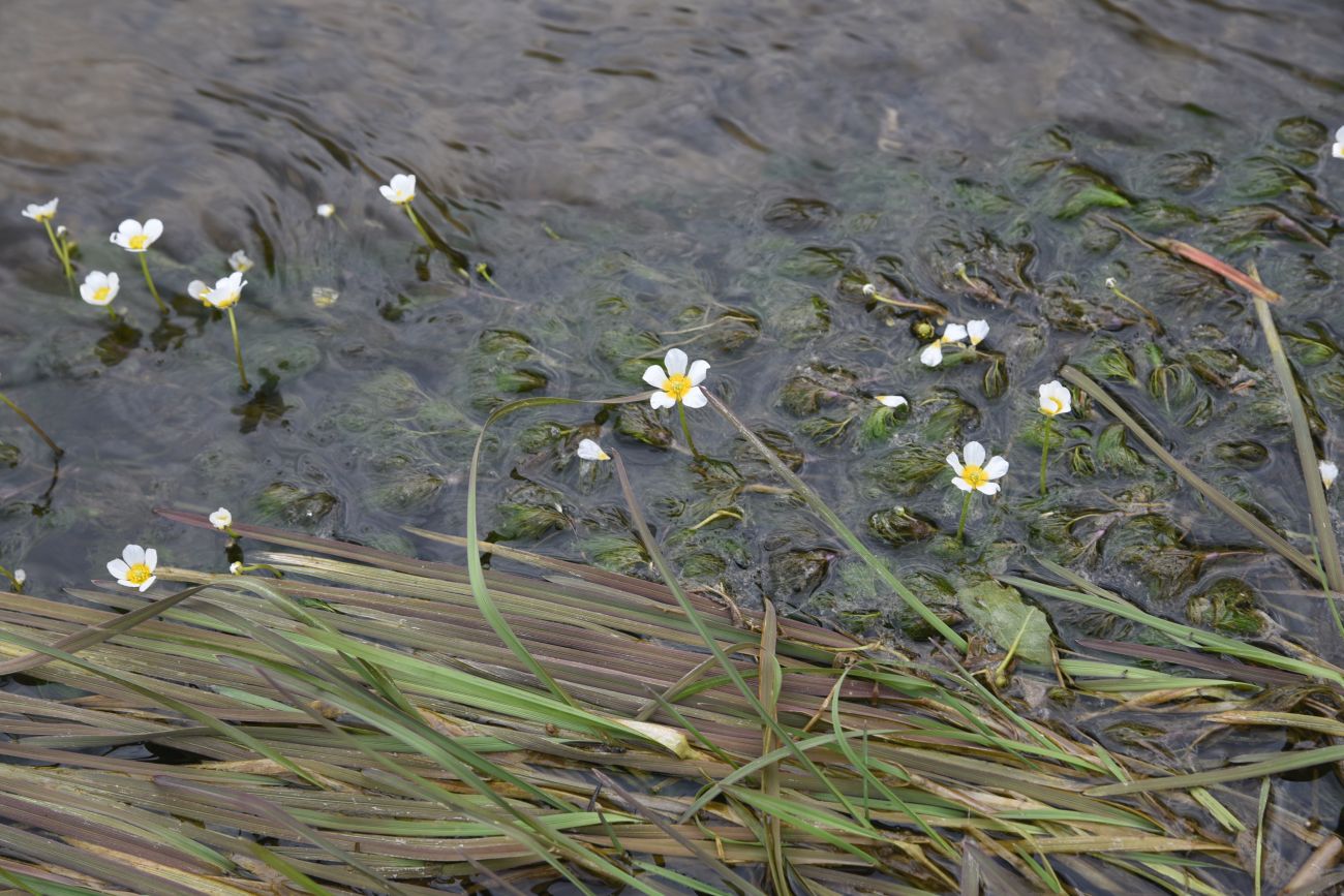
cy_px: 448
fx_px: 2091
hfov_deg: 35.6
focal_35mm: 56
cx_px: 672
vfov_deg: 24.2
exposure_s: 1/160
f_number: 9
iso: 320
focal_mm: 56
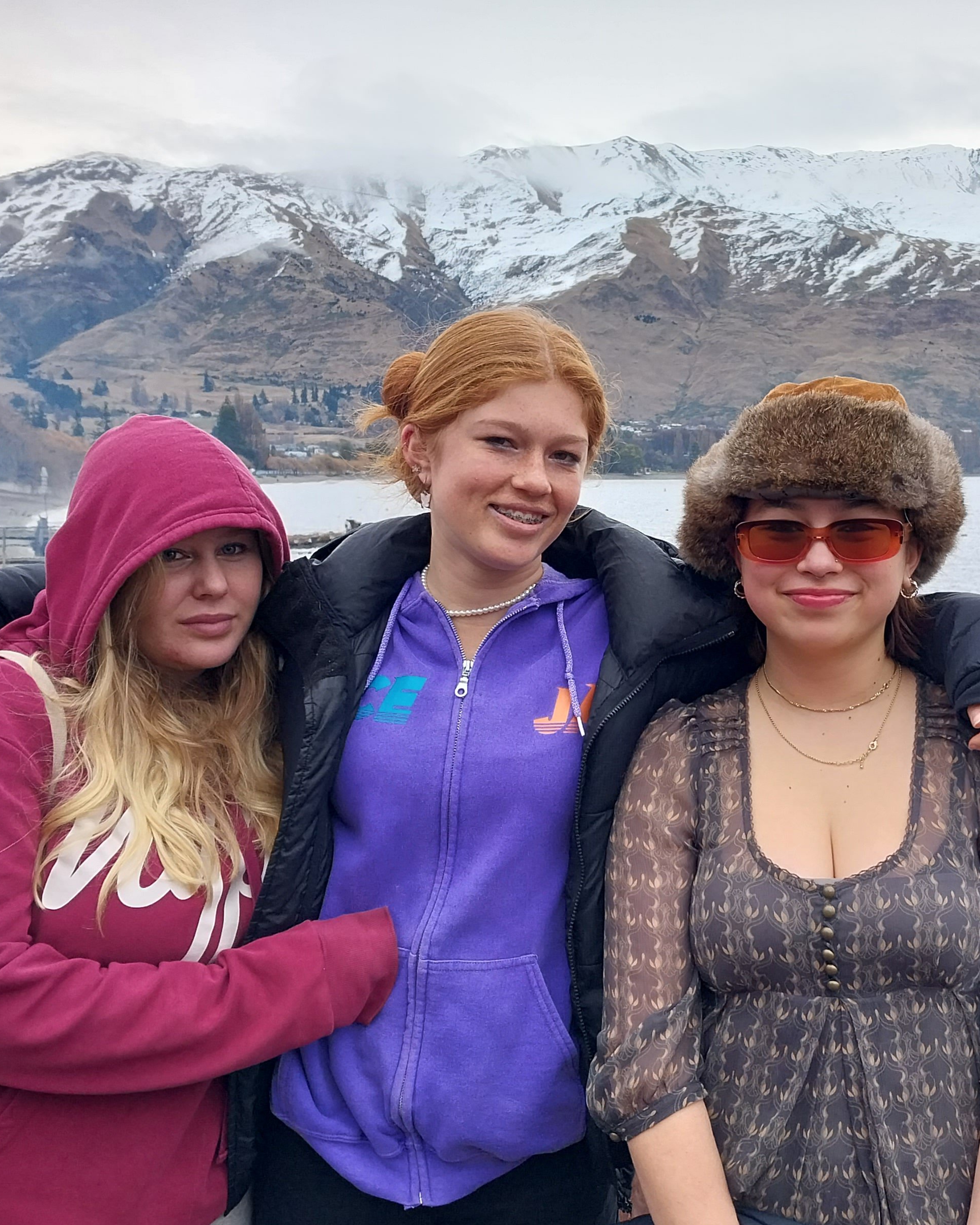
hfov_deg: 34.5
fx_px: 1559
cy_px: 563
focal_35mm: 43
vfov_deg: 42.9
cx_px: 658
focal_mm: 4
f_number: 1.8
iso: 32
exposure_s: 1/50
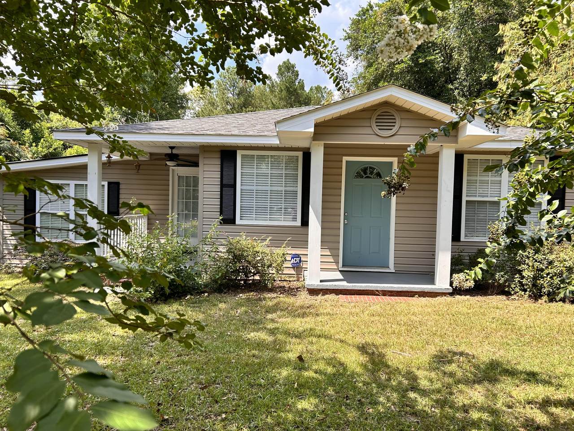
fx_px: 431
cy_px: 216
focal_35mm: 26
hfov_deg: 67.3
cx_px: 287
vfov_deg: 53.1
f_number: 1.5
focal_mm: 5.7
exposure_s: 1/1124
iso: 50
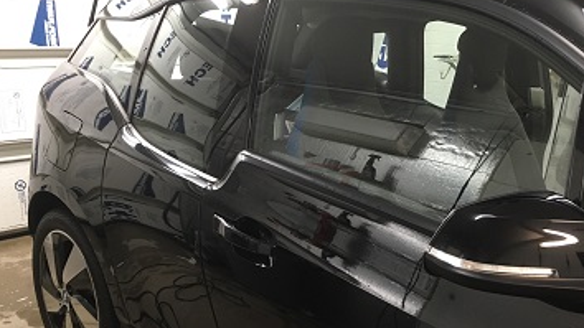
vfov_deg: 28.7
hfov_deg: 49.4
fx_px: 635
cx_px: 315
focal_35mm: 41
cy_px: 233
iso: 125
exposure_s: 1/30
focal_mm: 4.15
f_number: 2.2
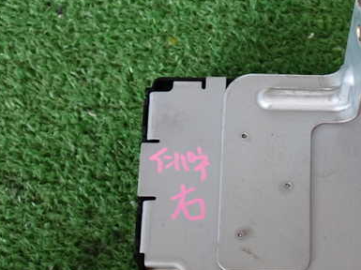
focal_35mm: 78
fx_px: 813
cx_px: 268
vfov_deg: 18.8
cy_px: 185
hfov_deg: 24.8
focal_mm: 9.01
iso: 320
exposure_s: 1/50
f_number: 3.2
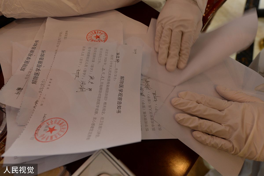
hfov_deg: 78.6
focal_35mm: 22
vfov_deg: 57.2
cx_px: 132
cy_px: 88
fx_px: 161
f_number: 5.6
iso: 1600
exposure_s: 1/60
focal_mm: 22
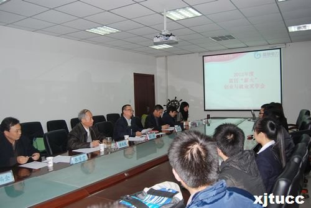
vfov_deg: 45.8
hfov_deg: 64.5
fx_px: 247
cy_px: 104
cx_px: 156
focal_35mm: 28
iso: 200
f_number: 3.5
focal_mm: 19
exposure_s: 1/60
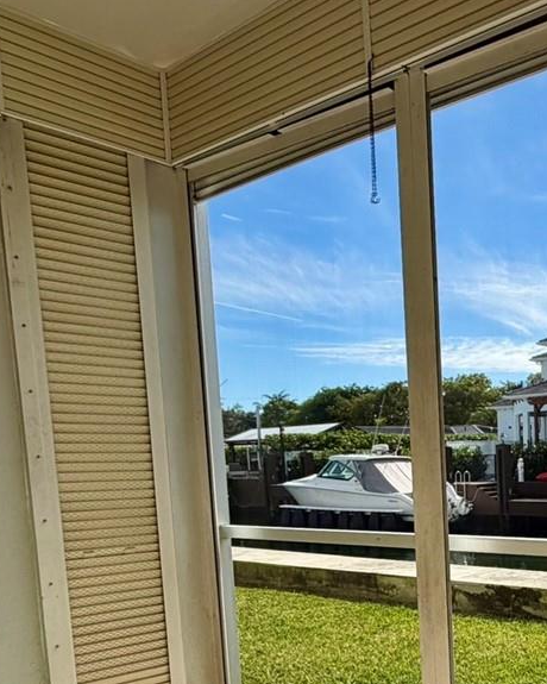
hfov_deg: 35.3
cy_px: 539
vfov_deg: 45.7
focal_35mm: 38
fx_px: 769
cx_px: 553
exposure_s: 1/770
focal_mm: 2.22
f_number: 2.2
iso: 32
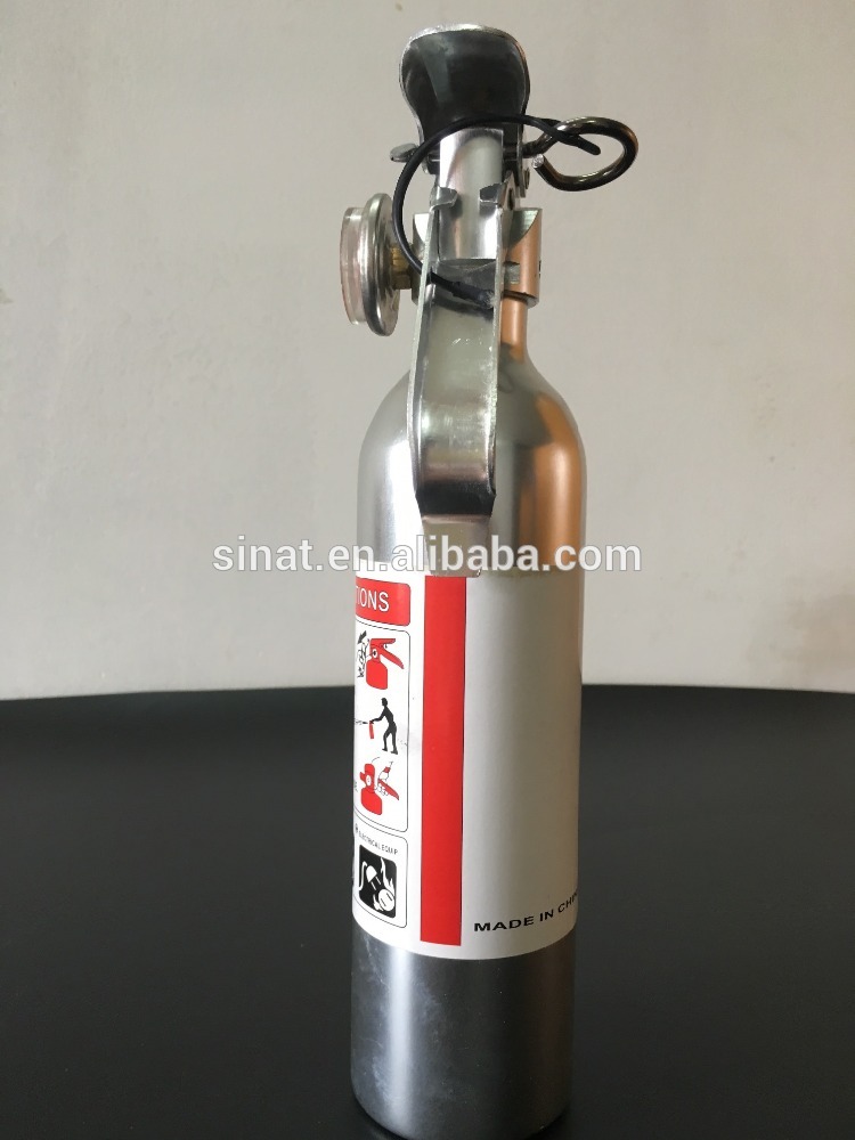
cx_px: 428
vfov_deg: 61.7
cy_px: 570
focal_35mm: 29
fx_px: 955
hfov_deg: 48.2
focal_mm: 4.15
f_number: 2.2
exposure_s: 1/33
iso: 100
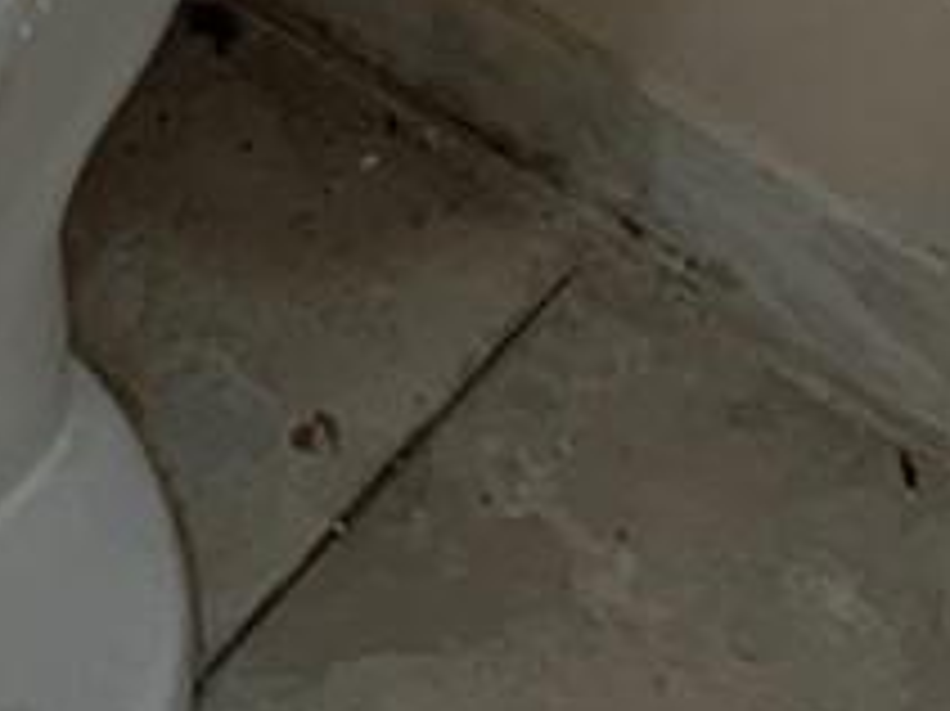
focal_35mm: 197
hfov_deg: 9.8
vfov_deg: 6.7
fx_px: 5403
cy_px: -1606
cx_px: -468
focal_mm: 5.7
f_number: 1.5
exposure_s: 1/120
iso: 64
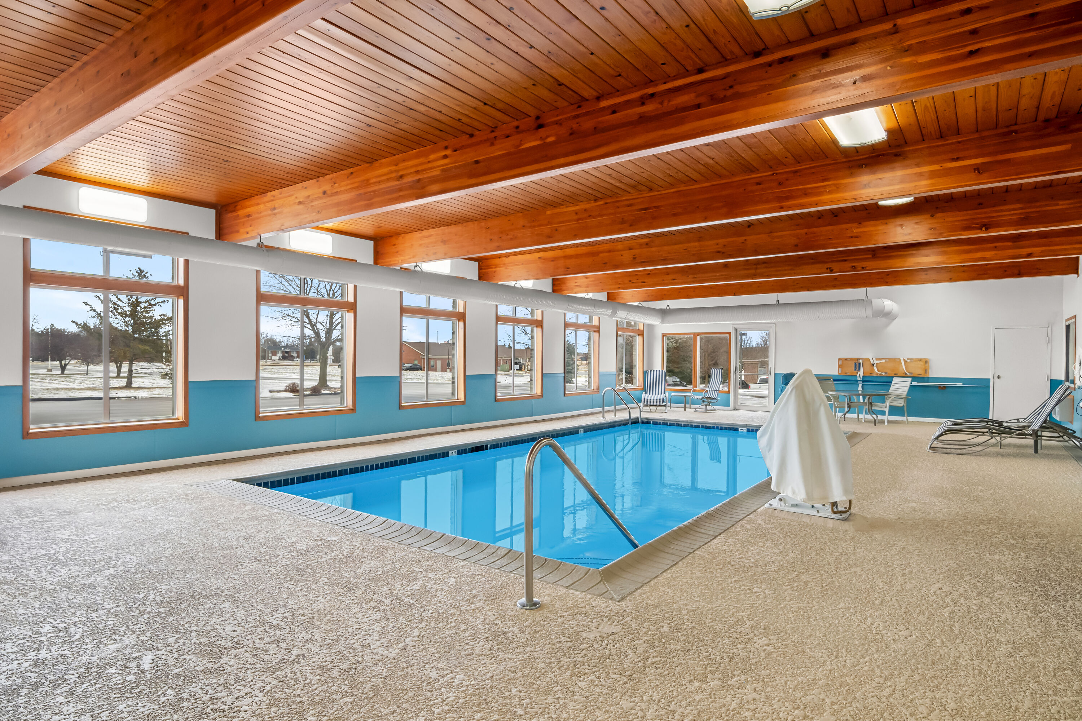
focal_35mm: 20
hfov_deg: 85.4
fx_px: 586
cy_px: 360
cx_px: 541
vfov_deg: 63.2
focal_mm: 13
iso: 800
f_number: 8
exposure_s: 1/15
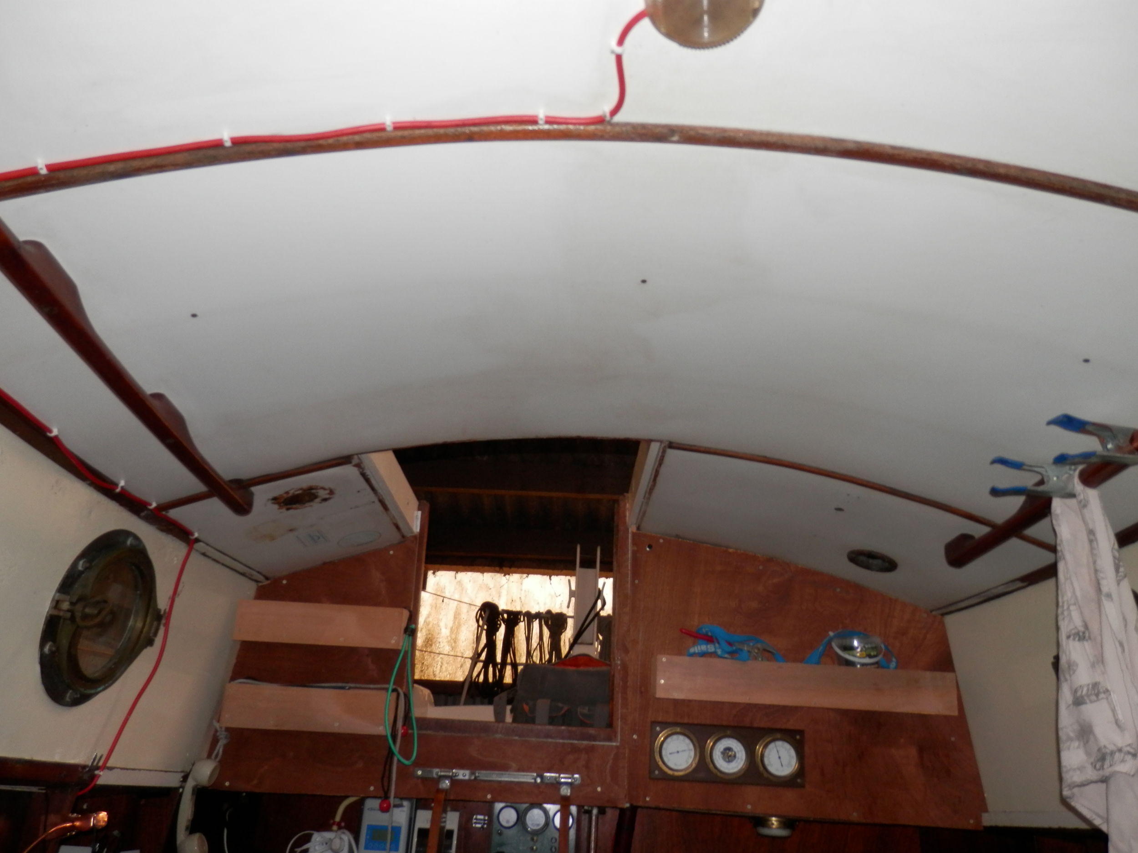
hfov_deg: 69.4
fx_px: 822
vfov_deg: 54.9
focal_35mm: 25
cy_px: 426
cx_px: 569
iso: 100
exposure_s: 1/30
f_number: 3
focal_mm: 4.5
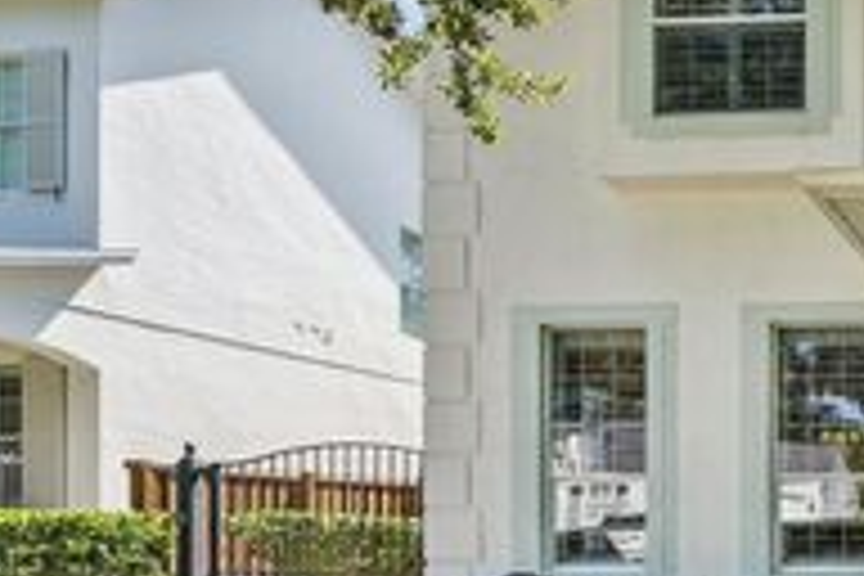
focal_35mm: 39
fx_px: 936
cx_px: 1084
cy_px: 425
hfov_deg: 35.9
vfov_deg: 33.6
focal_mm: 10
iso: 100
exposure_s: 1/45
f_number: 8
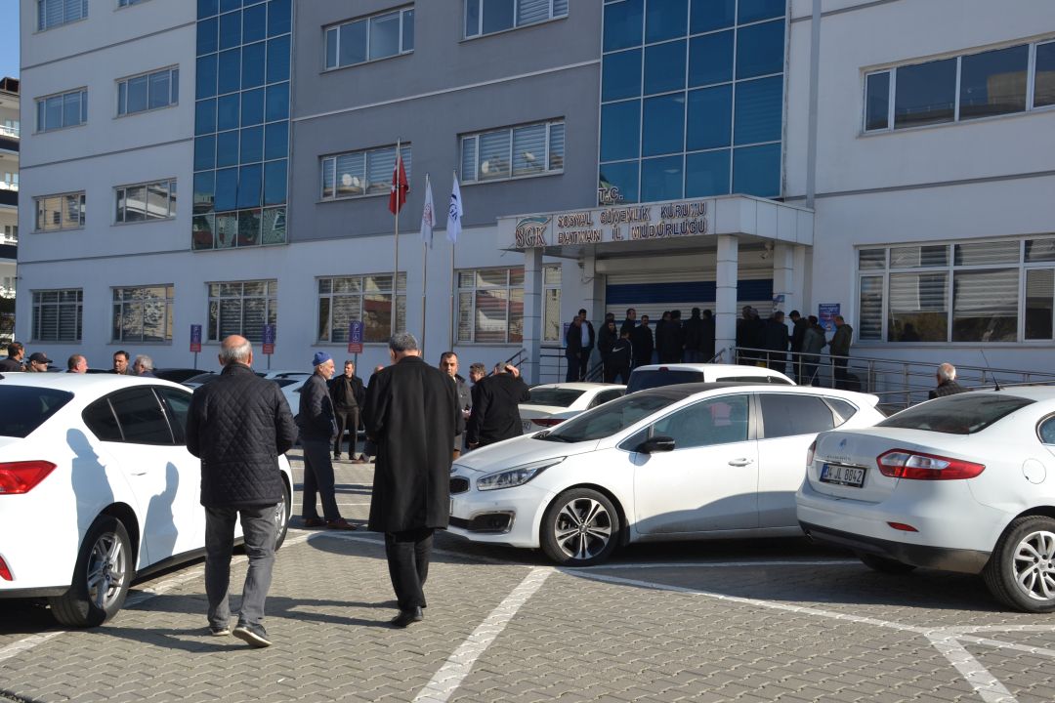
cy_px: 352
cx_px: 528
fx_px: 1143
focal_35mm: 39
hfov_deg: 49.6
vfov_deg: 34.2
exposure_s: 1/160
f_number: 6.3
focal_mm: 26
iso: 100
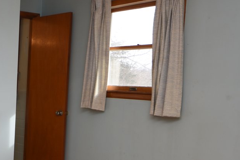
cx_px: 9
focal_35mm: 61
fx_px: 409
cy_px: 125
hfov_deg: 30.7
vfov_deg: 21.9
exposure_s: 1/60
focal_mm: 15
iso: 100
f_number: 4
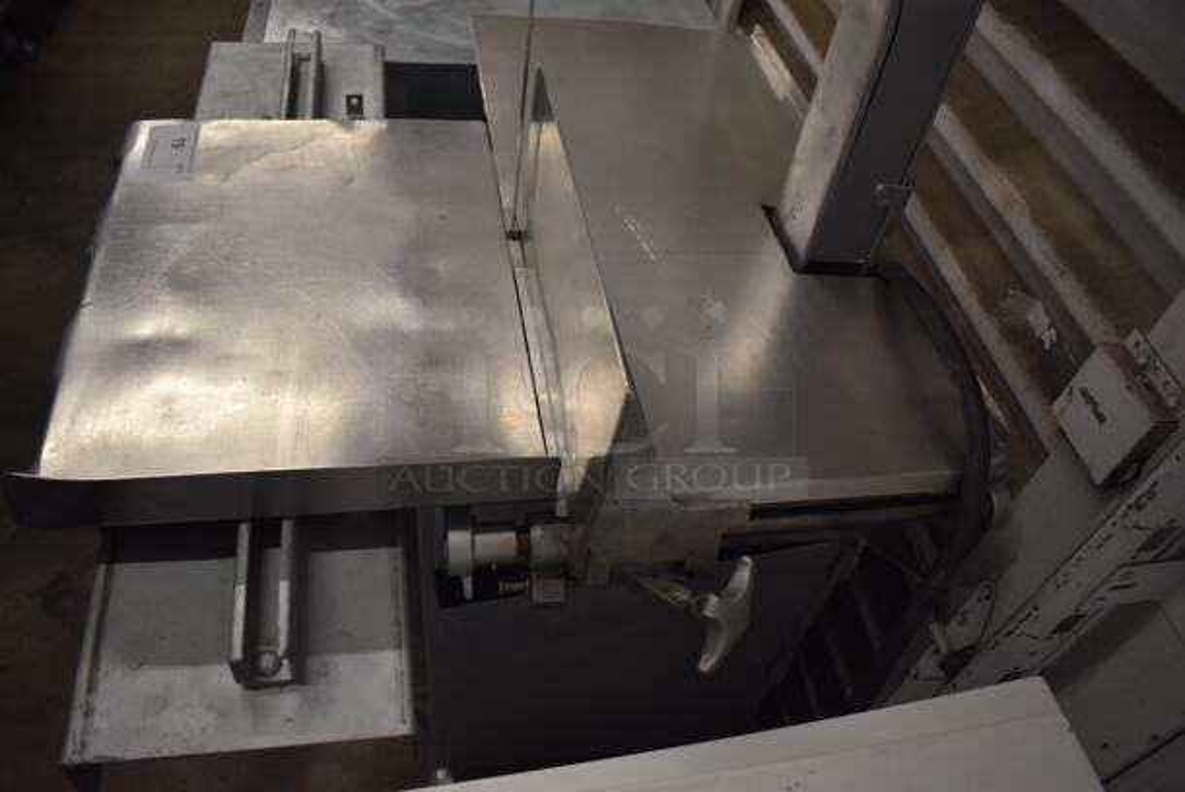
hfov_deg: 67.3
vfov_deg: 48.0
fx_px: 890
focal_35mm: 27
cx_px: 592
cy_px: 396
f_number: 3.5
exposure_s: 1/125
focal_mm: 18
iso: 800
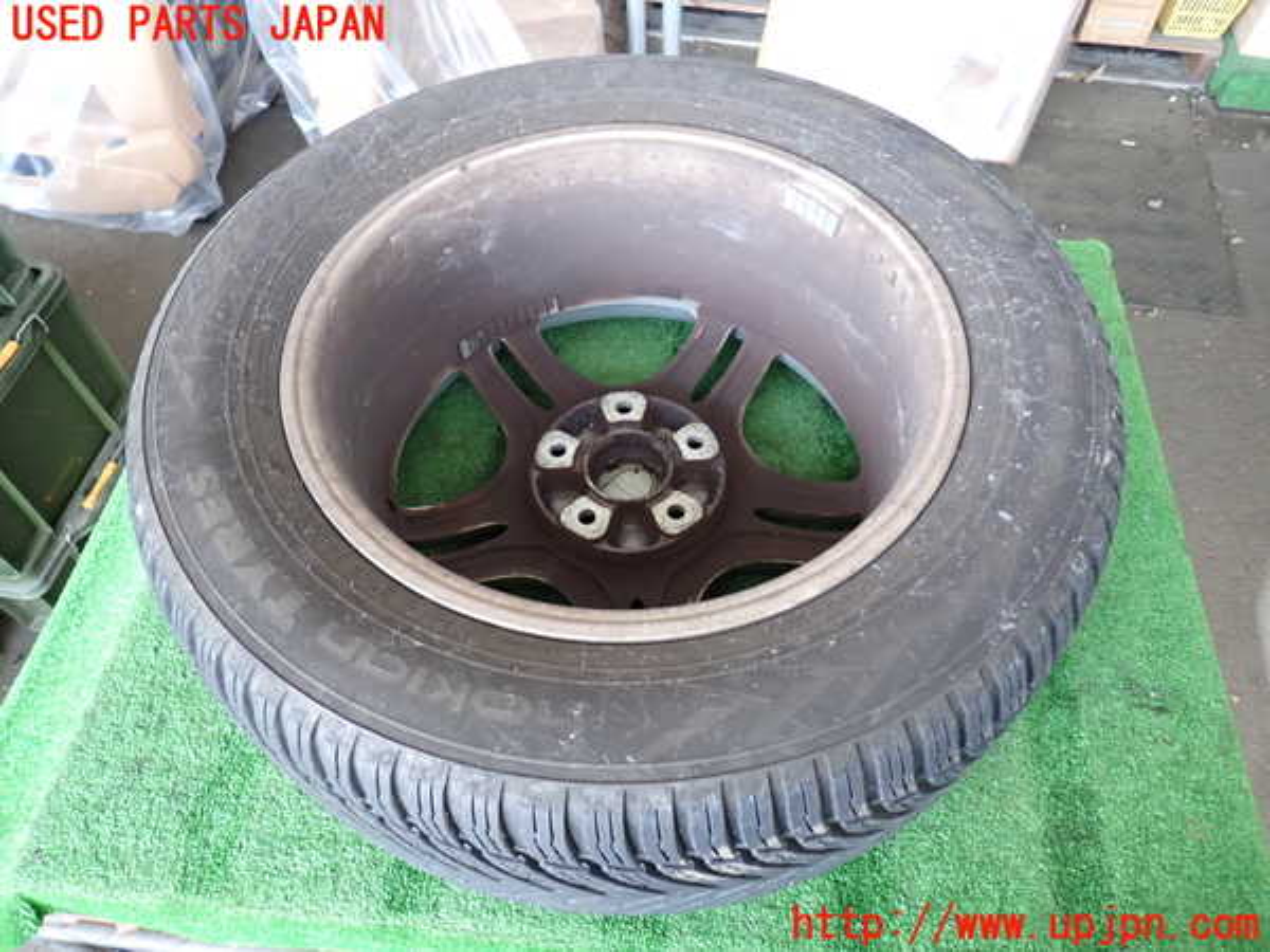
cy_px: 476
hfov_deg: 69.4
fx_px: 917
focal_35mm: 25
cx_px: 635
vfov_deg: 54.9
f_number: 2
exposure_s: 1/30
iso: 250
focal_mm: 4.5
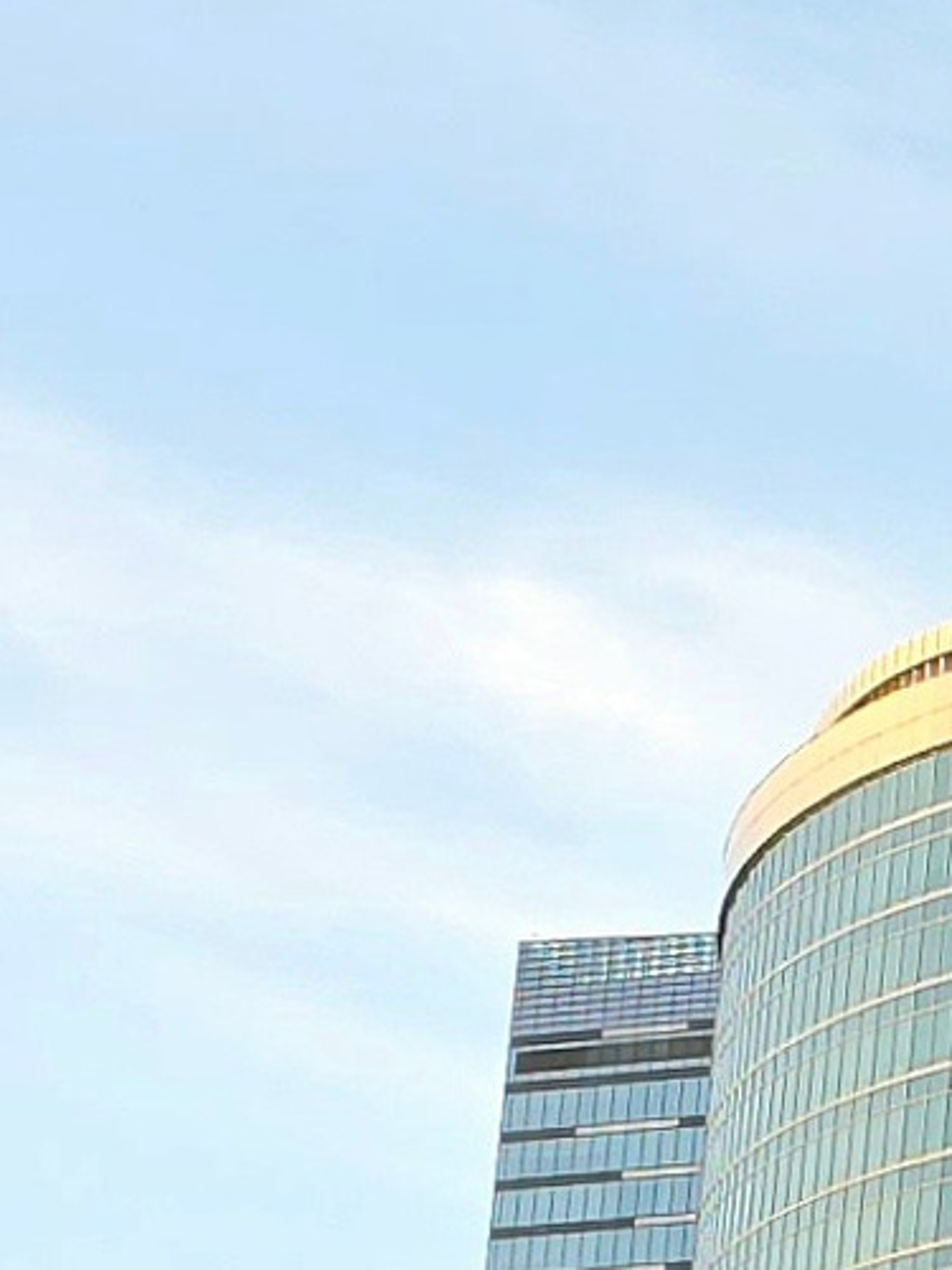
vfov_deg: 11.9
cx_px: 3046
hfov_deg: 7.9
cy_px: 2069
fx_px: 5757
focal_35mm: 157
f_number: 1.7
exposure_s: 1/370
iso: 40
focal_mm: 6.3
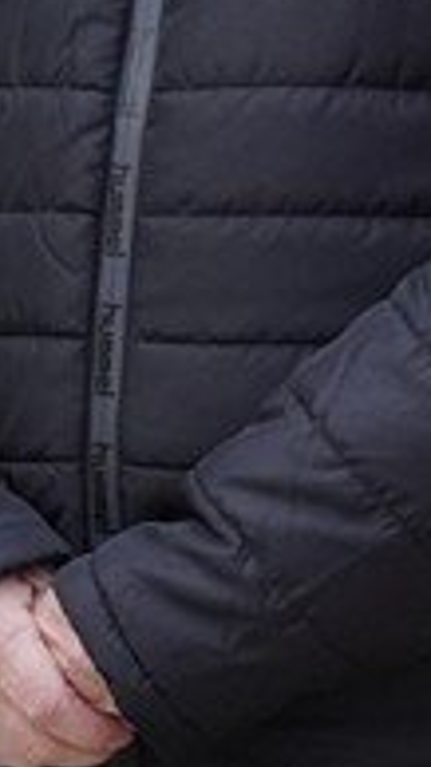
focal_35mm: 381
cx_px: -1554
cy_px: -575
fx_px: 7748
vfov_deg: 5.6
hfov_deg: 3.0
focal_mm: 46
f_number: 3.2
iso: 1000
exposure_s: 1/2000
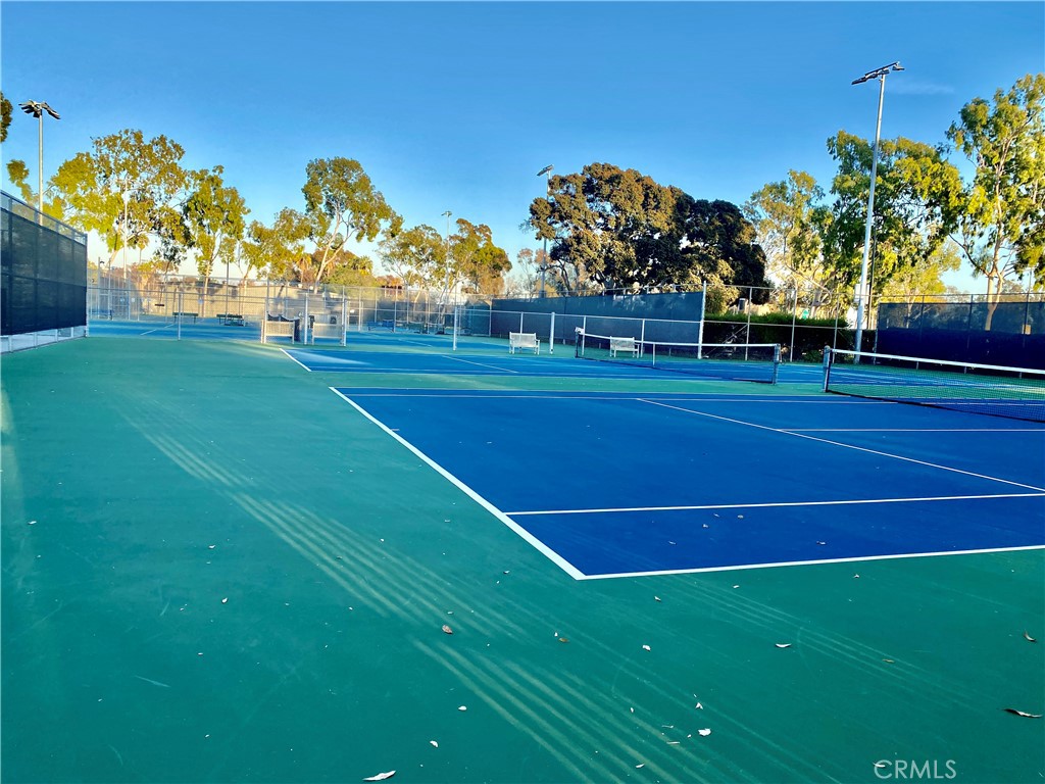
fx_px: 785
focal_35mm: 26
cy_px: 392
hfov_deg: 67.3
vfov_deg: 53.1
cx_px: 522
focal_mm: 4.25
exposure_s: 1/788
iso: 32
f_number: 1.8
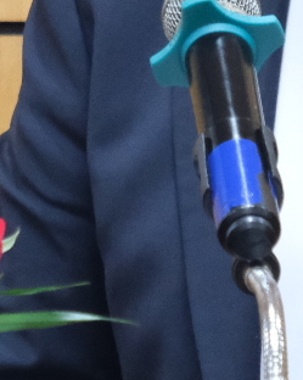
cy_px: -48
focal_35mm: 1604
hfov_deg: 1.0
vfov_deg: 1.2
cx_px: 146
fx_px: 18007
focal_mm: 200
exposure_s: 1/125
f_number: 5.6
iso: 6400
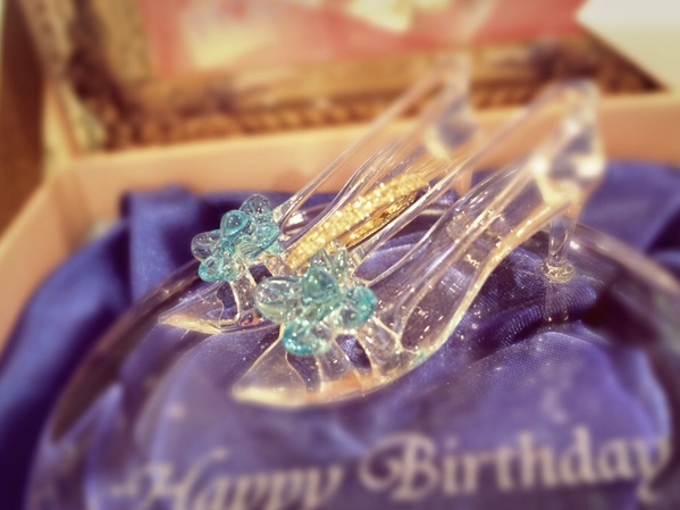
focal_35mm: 31
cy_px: 252
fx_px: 609
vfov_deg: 45.4
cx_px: 355
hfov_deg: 58.3
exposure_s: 1/30
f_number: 2.2
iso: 80
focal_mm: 4.15
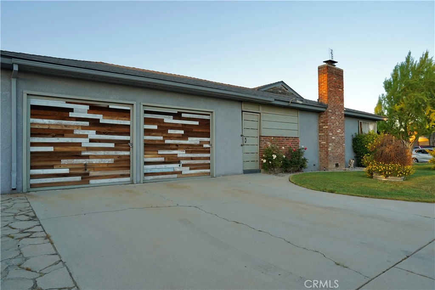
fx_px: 290
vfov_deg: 53.1
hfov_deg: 73.7
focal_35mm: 24
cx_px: 218
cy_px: 145
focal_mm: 24
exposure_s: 1/200
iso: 640
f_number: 8
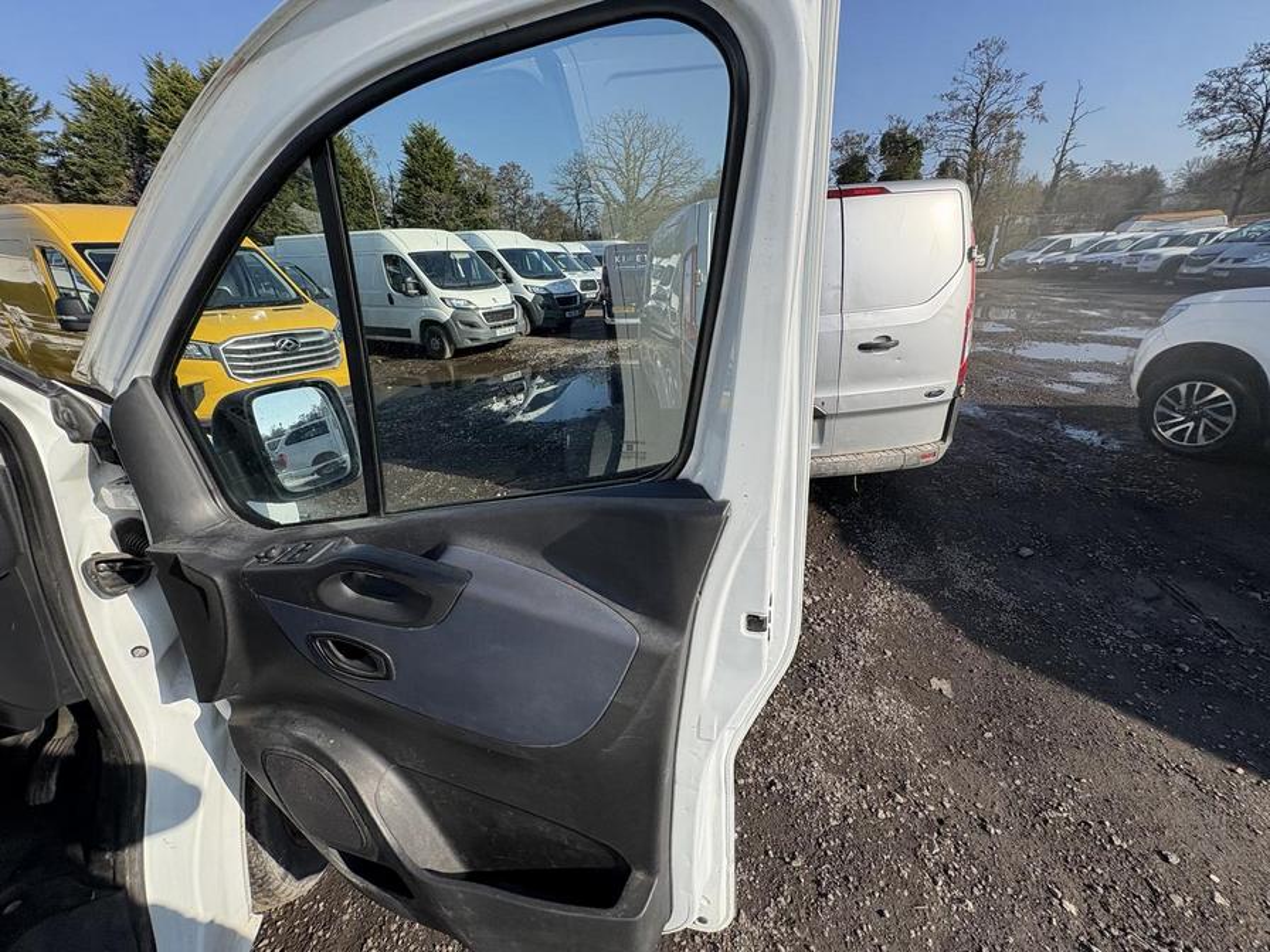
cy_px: 476
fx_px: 514
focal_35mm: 14
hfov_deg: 102.1
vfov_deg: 85.7
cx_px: 635
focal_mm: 2.22
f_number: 2.2
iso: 50
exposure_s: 1/1370
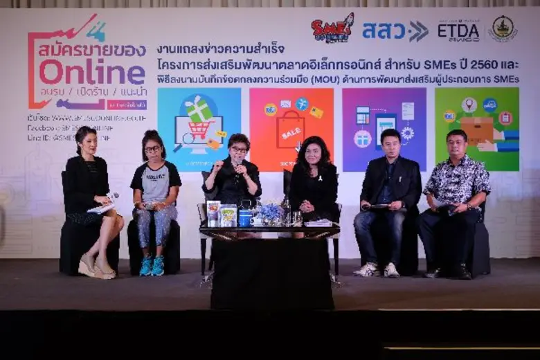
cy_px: 180
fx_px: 975
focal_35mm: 65
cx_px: 270
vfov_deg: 20.9
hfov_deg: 31.0
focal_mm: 43.4
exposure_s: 1/42
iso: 400
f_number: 5.6
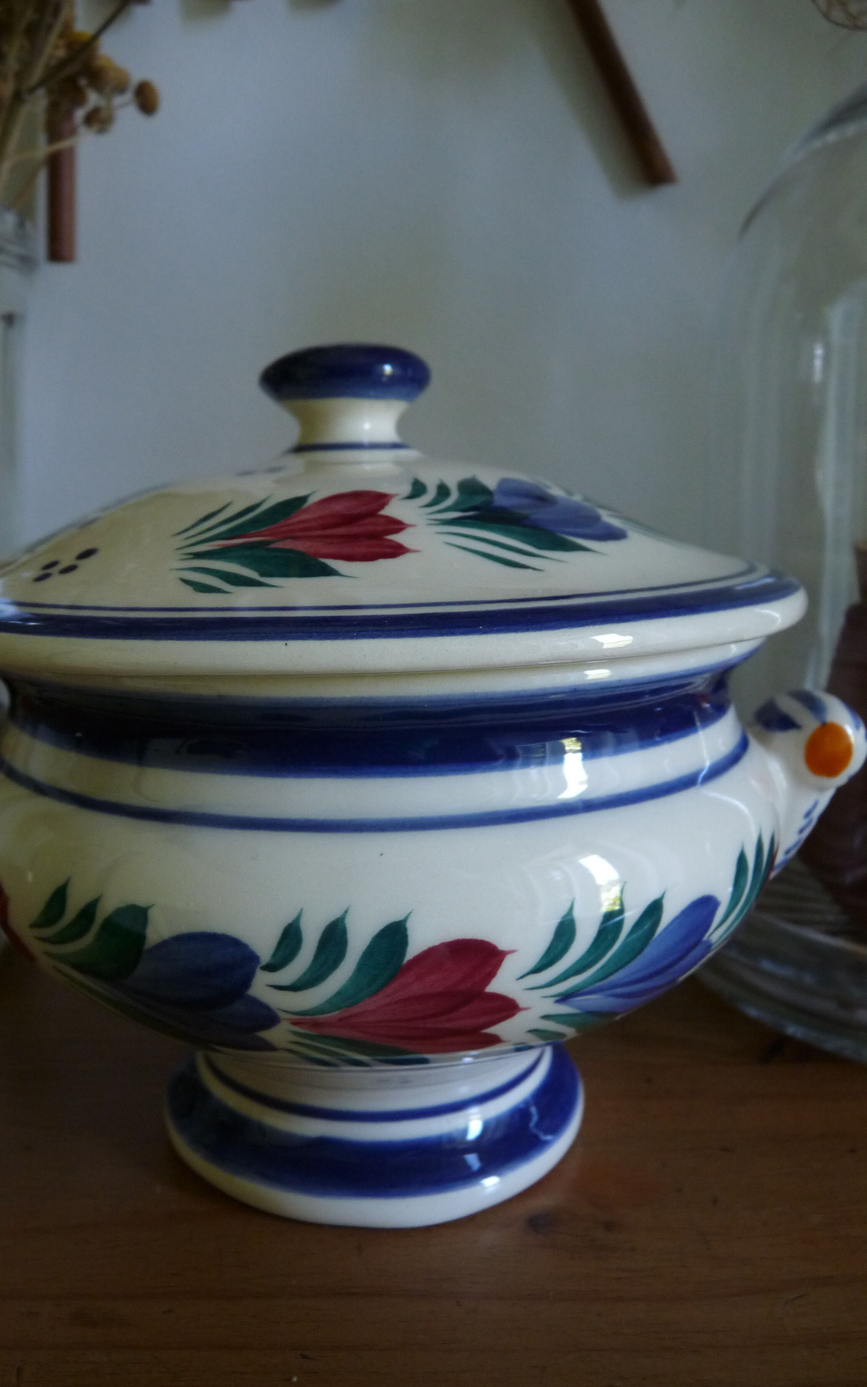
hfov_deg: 43.0
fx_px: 1096
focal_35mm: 29
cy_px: 690
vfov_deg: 64.6
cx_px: 363
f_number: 2.8
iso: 200
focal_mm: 4.8
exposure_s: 1/30
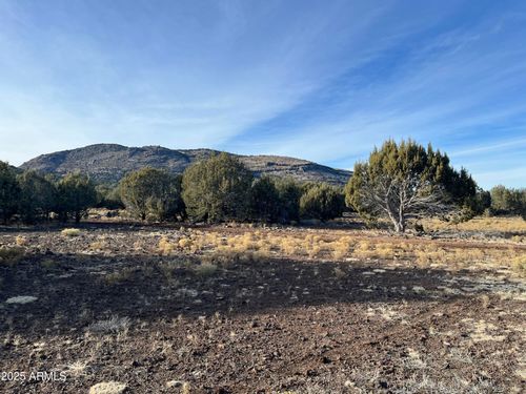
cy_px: 197
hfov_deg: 67.3
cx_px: 263
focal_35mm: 26
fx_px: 395
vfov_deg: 53.1
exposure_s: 1/2463
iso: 50
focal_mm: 5.1
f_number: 1.6
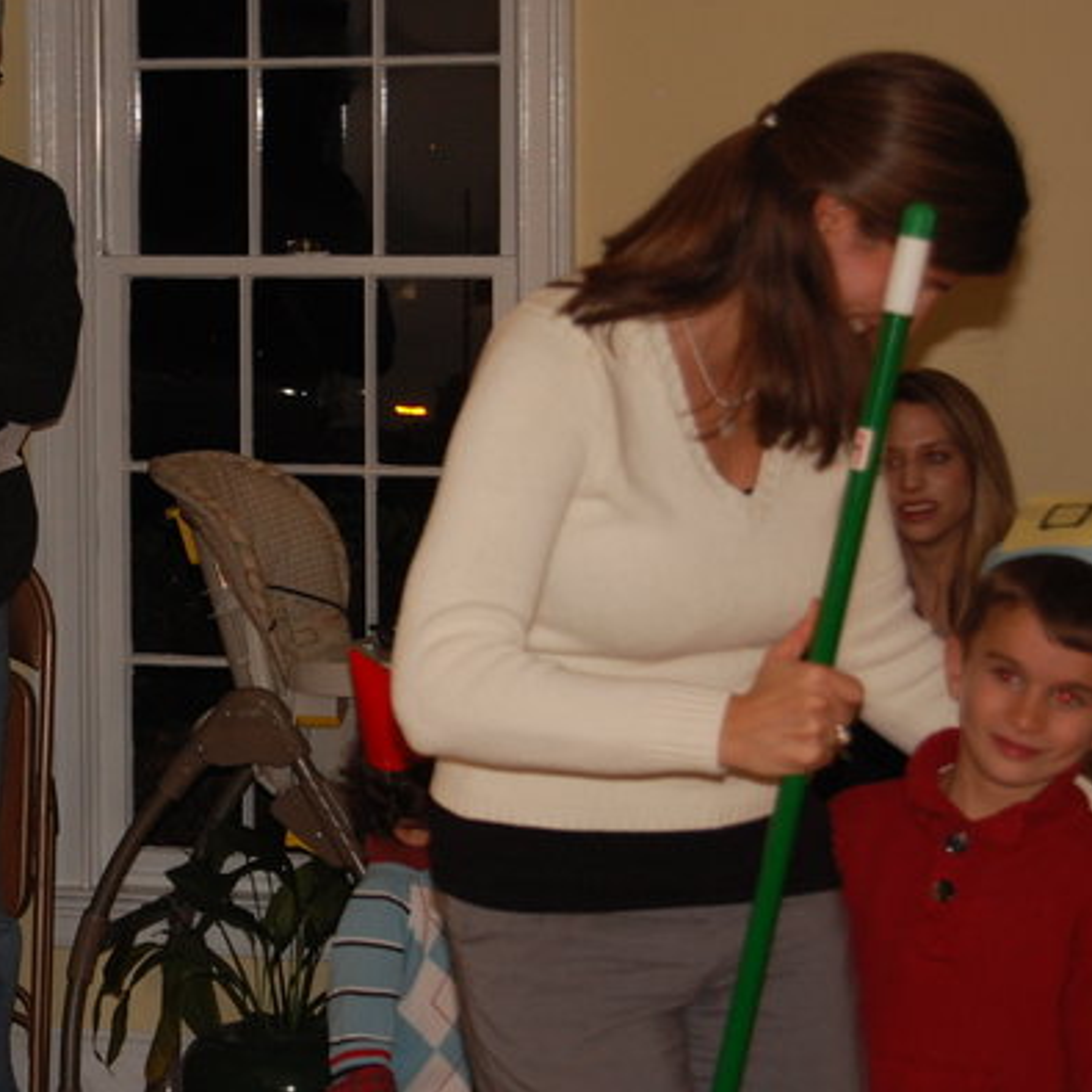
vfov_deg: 13.5
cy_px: 569
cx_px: 163
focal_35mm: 129
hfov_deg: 13.4
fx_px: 4604
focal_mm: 50
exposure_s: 1/60
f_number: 5.6
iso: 400
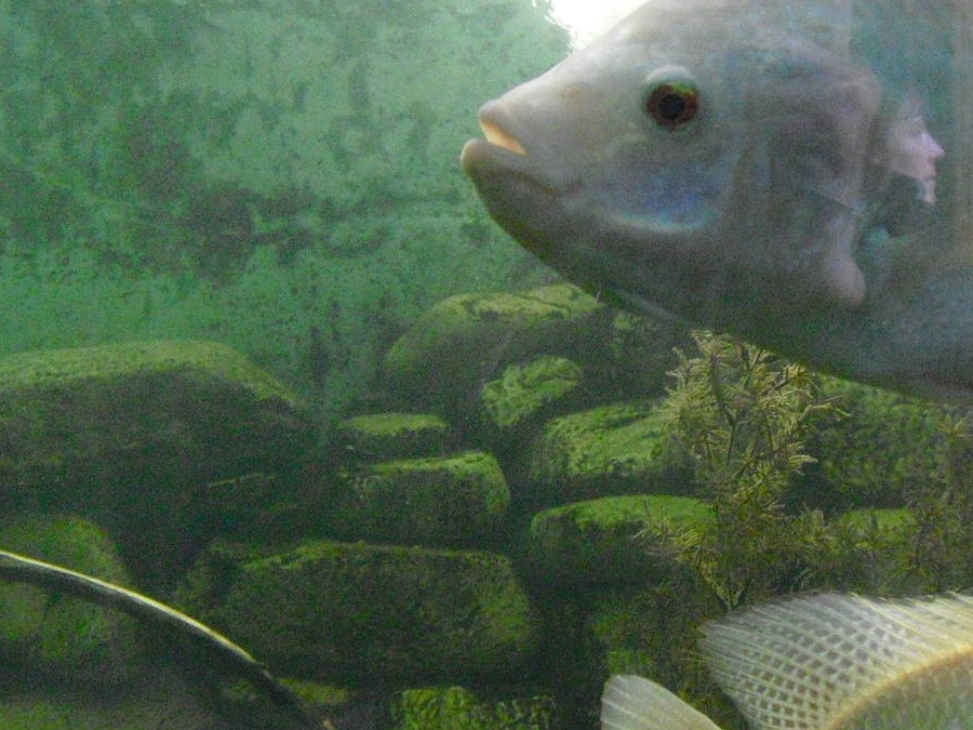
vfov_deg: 22.9
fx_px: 1799
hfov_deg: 29.8
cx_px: 730
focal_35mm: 64
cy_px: 275
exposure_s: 1/50
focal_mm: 6.3
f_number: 3.1
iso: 800
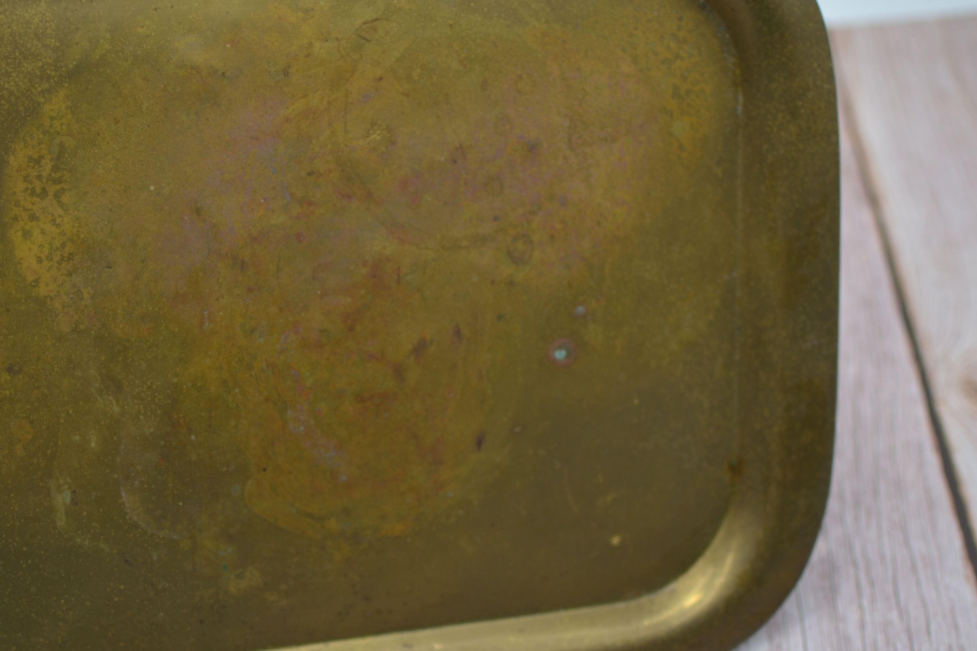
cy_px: 311
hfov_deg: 25.7
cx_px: 379
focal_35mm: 79
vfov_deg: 17.3
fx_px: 2137
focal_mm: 35
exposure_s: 1/500
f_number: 1.8
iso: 100
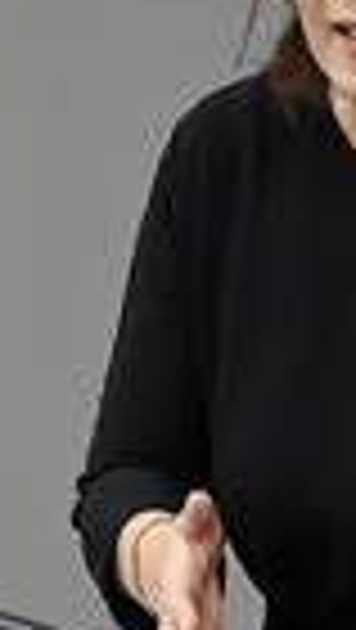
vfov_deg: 1.4
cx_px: 183
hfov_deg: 0.8
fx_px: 25413
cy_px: 284
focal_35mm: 1518
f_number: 5.6
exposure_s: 1/320
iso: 5000
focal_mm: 450
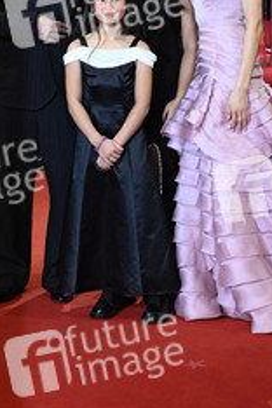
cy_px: 94
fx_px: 929
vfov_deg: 24.4
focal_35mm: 82
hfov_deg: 16.7
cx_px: 145
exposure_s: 1/250
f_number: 5.6
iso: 4000
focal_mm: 48
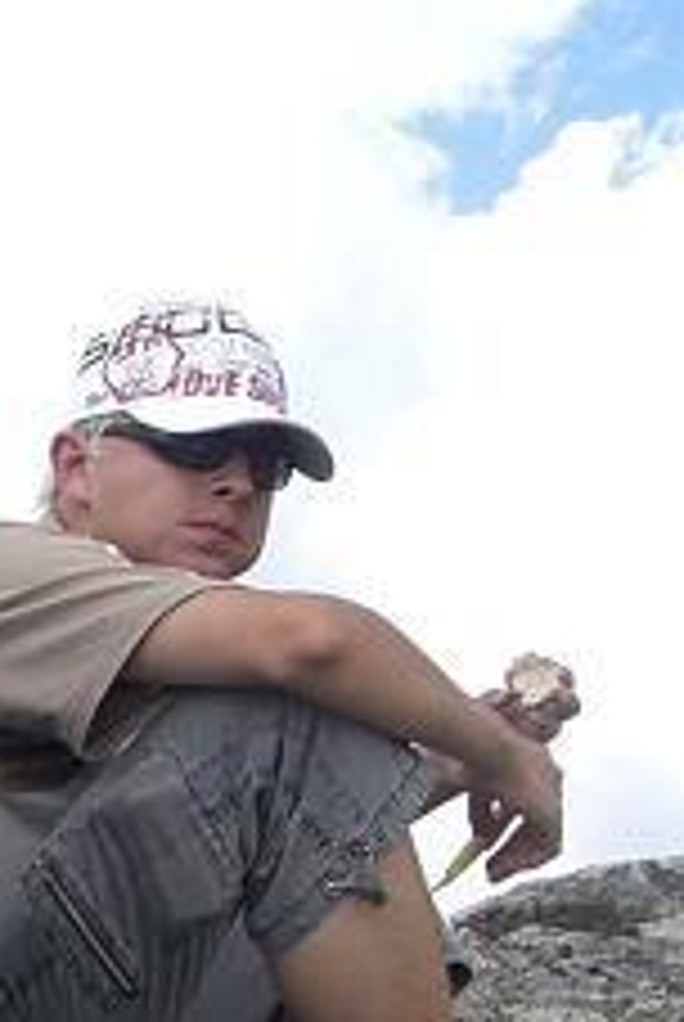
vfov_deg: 14.6
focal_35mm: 139
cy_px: 882
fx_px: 3949
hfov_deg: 9.2
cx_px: -724
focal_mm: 6.3
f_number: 4.4
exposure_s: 1/320
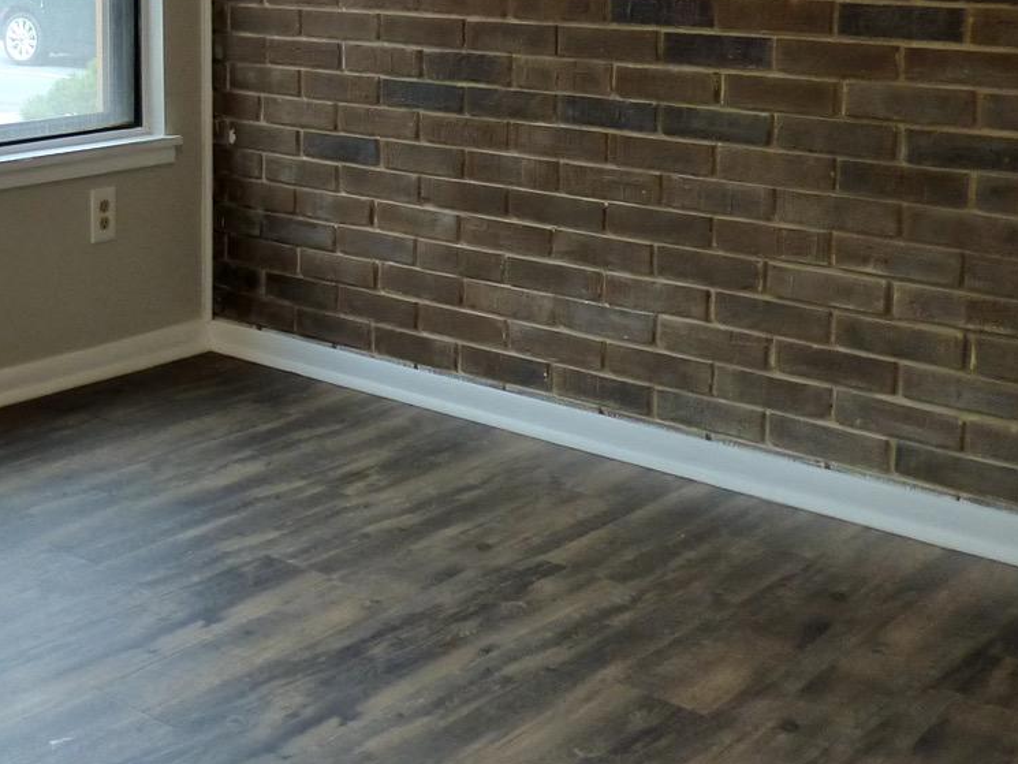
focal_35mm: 55
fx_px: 1618
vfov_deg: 25.6
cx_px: -112
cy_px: 46
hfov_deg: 31.0
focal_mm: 3.58
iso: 250
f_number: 2.8
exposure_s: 1/100
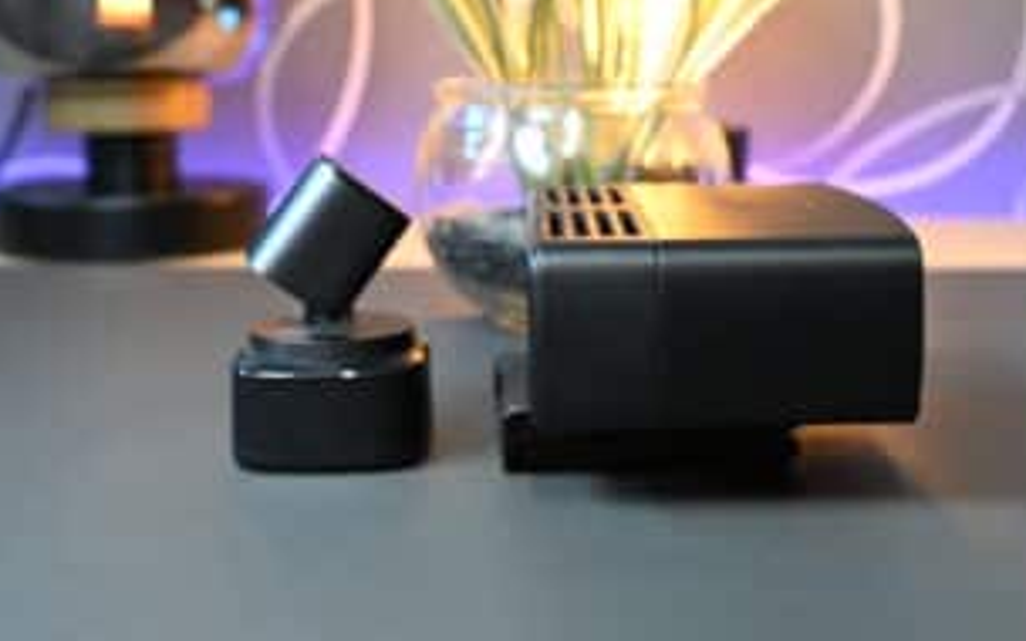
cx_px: 601
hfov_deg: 36.8
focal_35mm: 55
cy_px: 273
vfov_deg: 23.5
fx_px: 1538
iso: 2500
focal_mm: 42
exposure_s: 1/50
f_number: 9
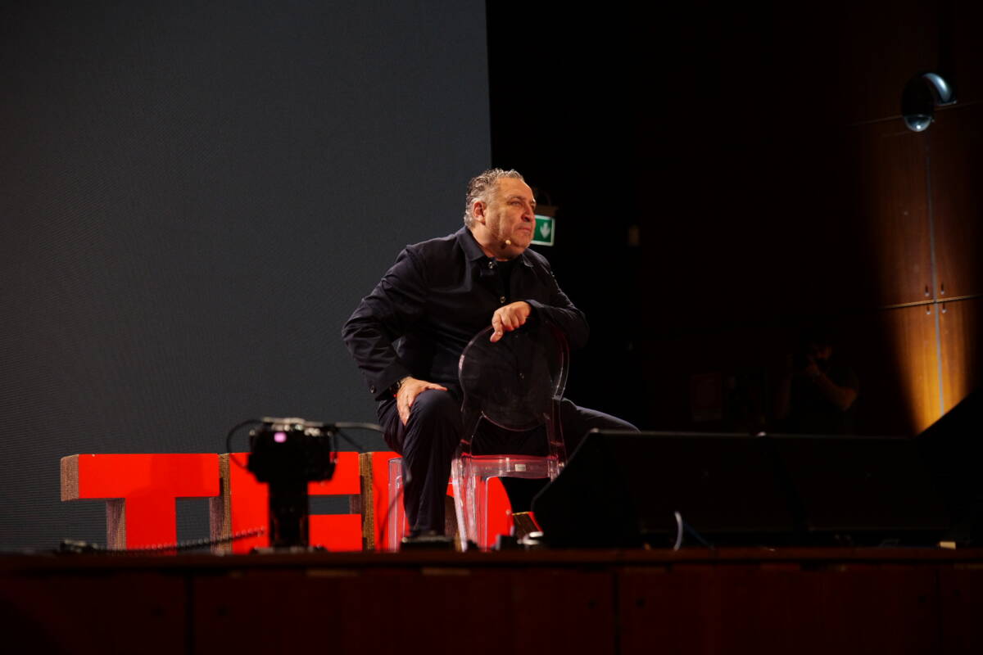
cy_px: 328
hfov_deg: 19.5
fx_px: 2867
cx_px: 492
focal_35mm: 105
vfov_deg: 13.0
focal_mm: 105
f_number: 4
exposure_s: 1/160
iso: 4000
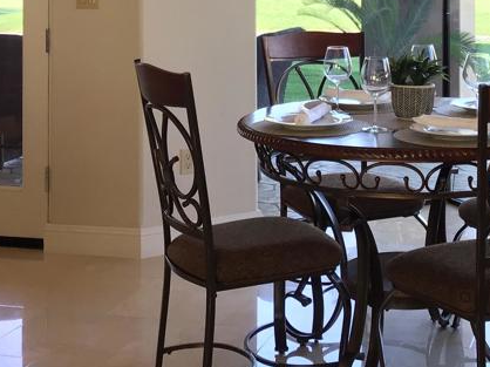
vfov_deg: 18.5
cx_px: 339
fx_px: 1075
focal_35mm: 76
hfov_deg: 25.5
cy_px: -56
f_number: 2.4
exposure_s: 1/60
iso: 25
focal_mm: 3.3
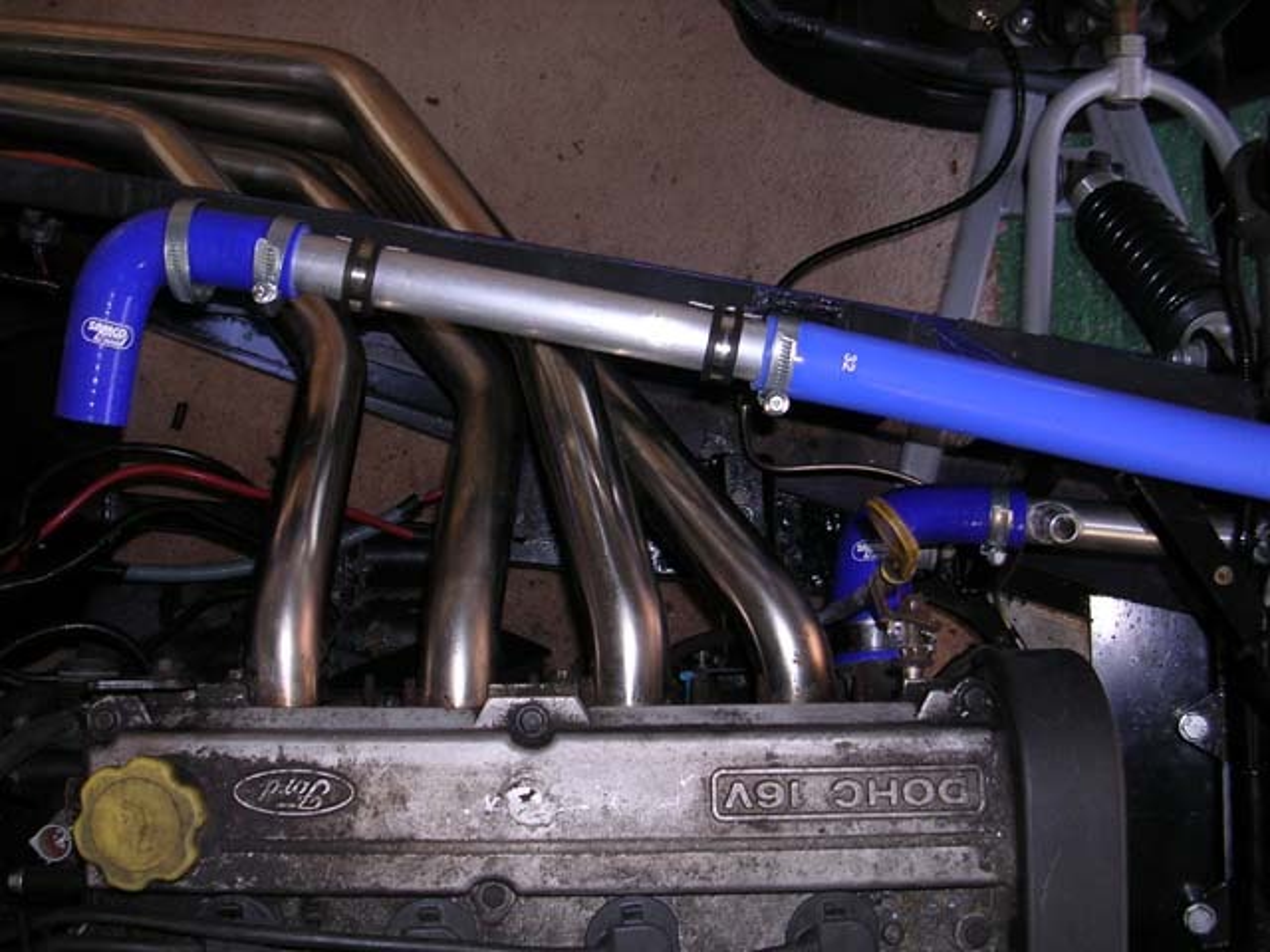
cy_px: 476
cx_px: 635
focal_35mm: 38
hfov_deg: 49.0
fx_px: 1394
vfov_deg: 37.7
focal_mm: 5.8
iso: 50
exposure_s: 1/60.1
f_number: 2.8
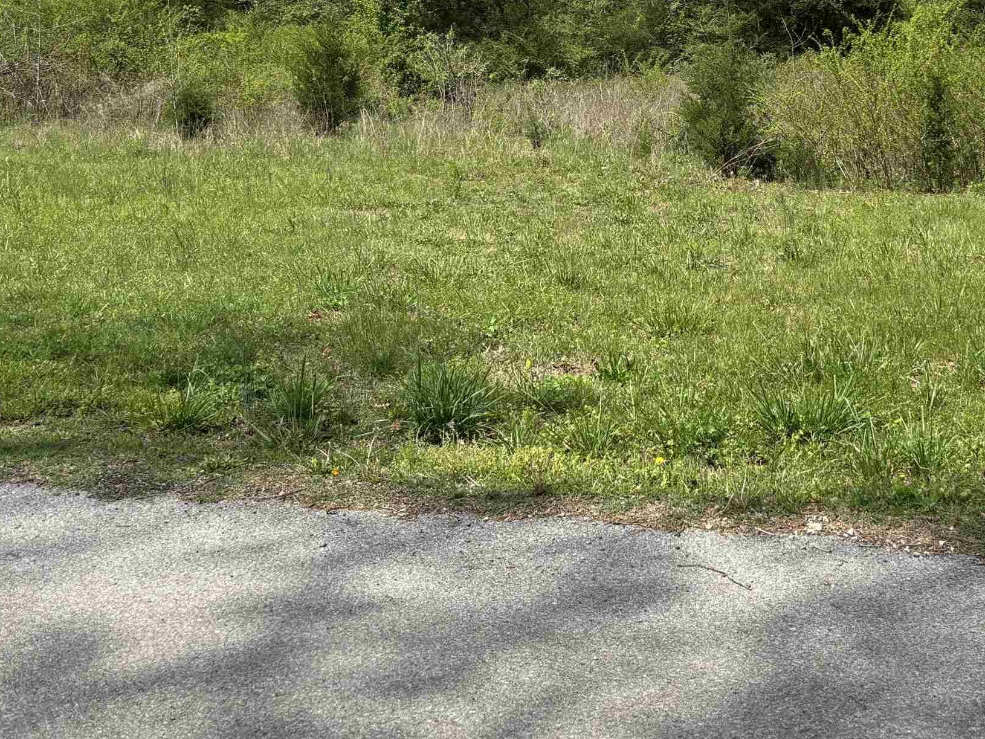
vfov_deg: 28.8
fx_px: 1395
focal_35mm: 49
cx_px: 776
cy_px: 110
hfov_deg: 37.6
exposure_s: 1/3205
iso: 50
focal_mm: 5.96
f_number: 1.6
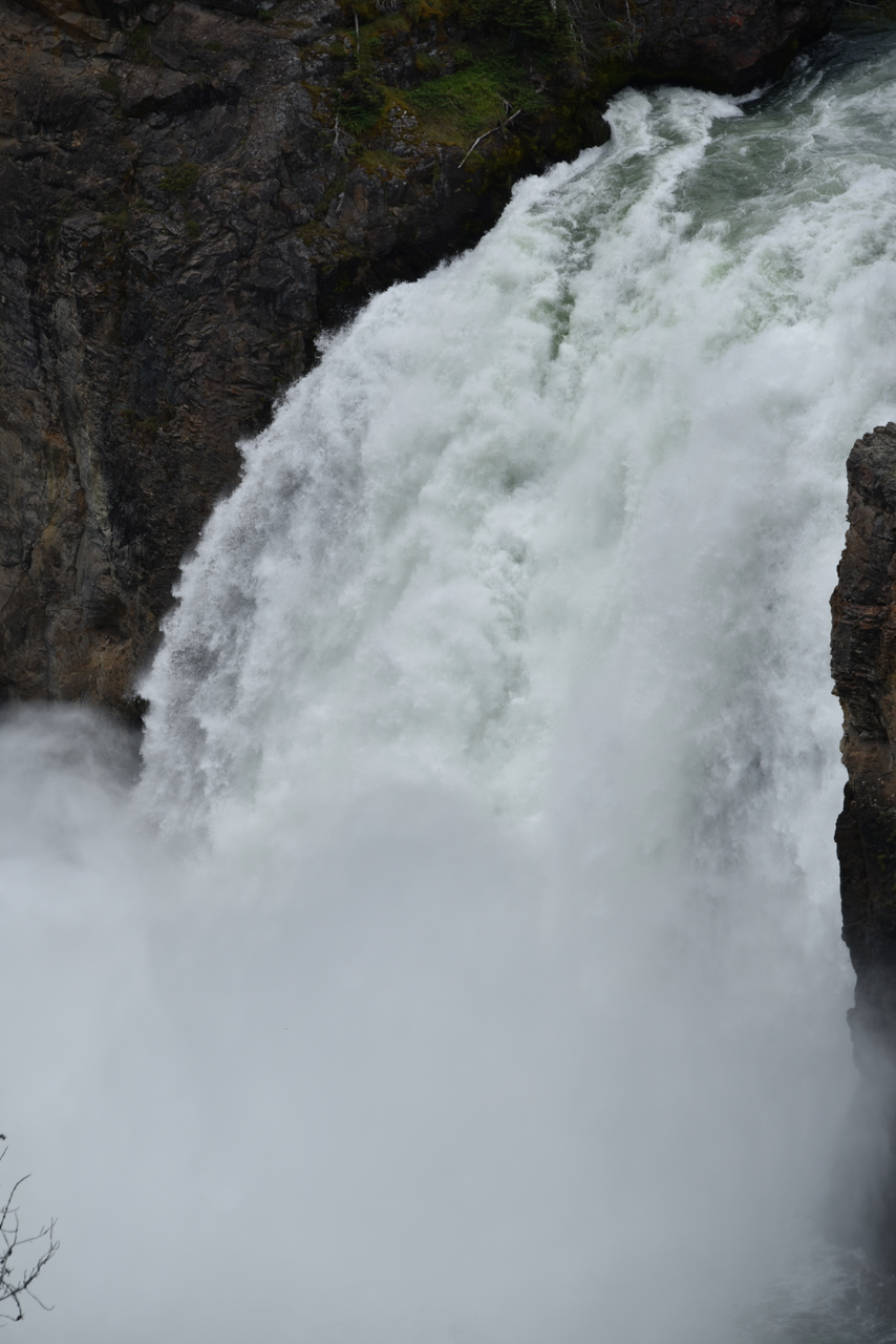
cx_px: 448
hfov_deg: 7.6
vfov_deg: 11.4
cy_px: 672
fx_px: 6716
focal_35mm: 180
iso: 100
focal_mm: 180
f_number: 8
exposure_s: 1/400
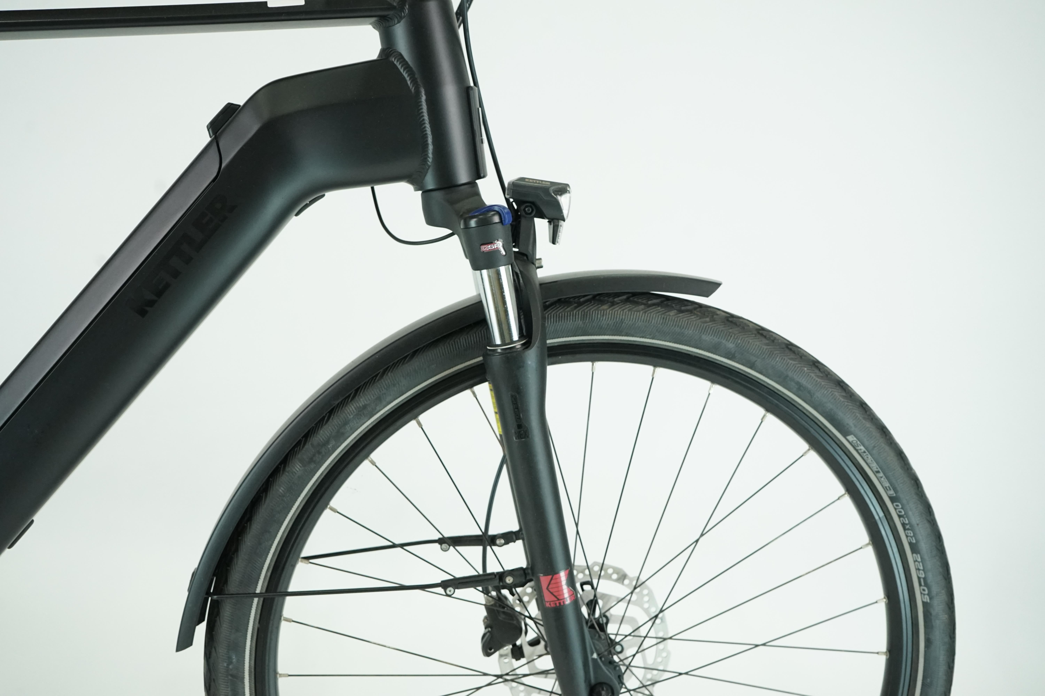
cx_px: 522
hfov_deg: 51.9
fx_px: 1074
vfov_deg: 35.9
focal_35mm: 37
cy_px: 348
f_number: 6.3
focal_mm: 37
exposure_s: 1/200
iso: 2500
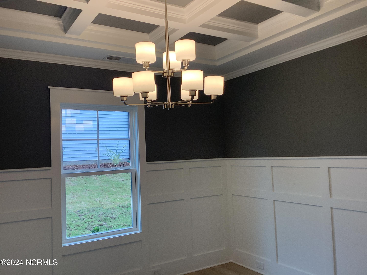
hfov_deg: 58.4
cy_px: 138
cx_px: 184
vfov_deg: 45.4
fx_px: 329
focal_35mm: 31
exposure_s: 1/120
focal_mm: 3.3
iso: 50
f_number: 2.4
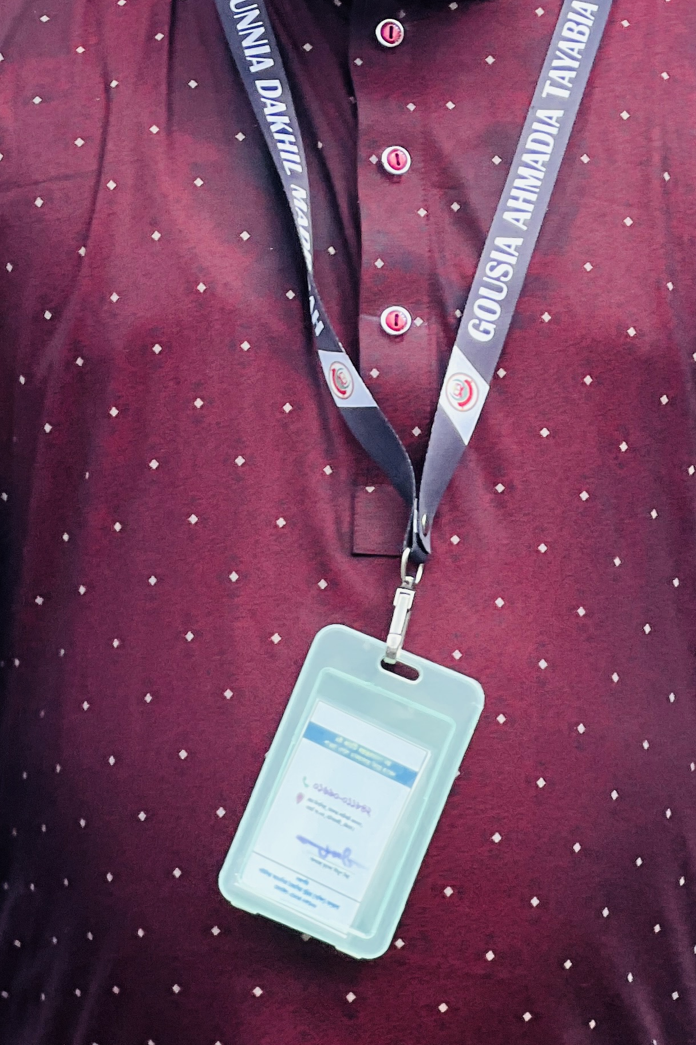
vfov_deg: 11.5
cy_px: -38
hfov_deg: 7.8
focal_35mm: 177
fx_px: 5133
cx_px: 407
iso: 25
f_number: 2.8
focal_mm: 9
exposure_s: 1/186
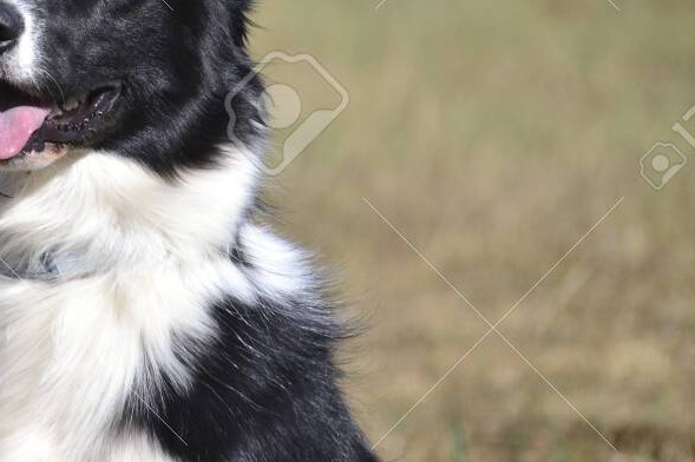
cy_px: 65
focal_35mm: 447
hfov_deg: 4.6
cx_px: 60
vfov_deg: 3.1
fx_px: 8626
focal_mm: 135
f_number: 5.6
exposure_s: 1/2000
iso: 400
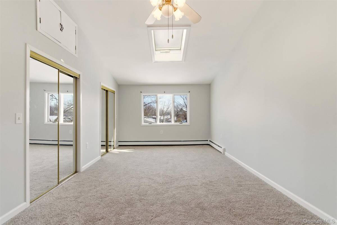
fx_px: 150
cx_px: 168
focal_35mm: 16
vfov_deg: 73.7
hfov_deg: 96.8
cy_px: 112
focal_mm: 16
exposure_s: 1/100
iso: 250
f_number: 9
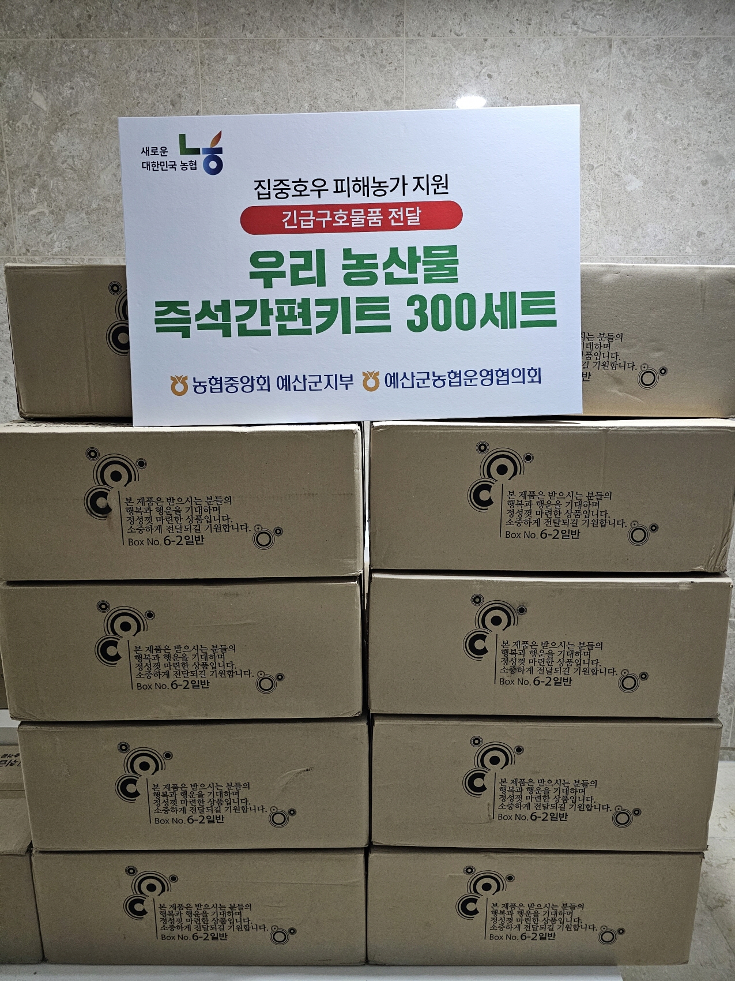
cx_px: 368
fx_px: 651
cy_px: 490
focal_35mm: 23
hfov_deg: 58.9
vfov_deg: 73.9
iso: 800
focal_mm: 6.3
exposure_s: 1/120
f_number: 1.7
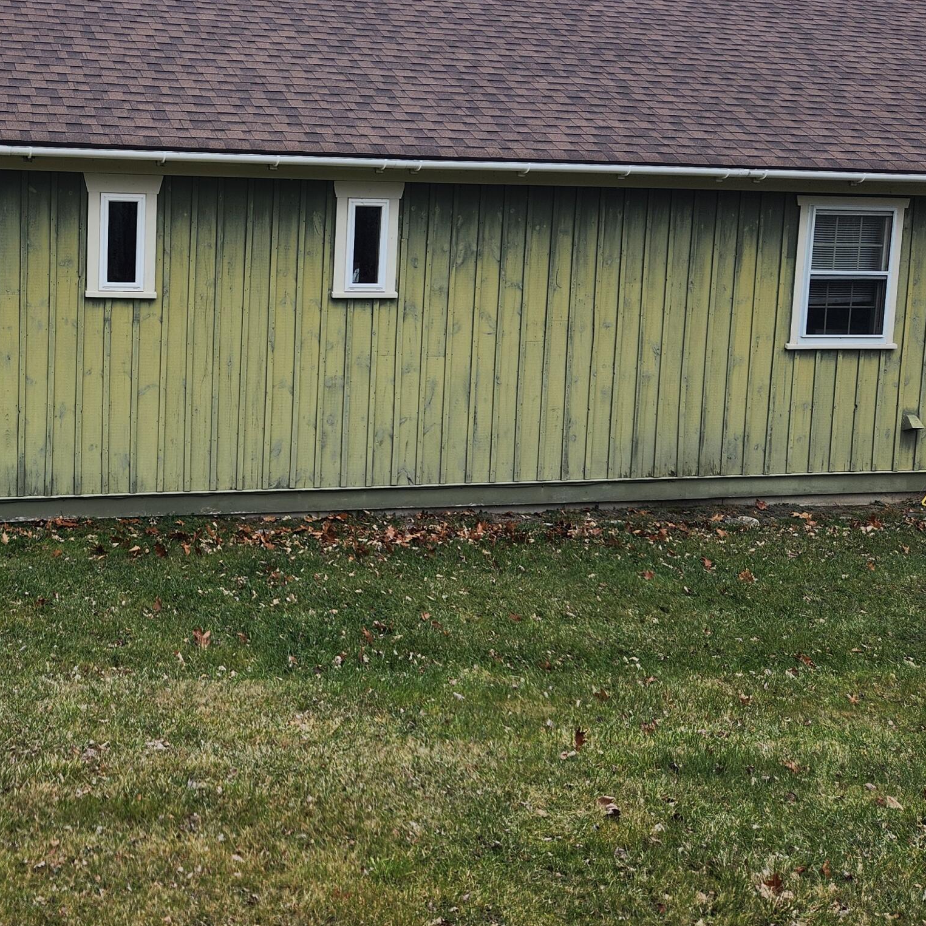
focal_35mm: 40
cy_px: 359
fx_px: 1211
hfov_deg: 39.7
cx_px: 150
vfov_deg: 41.6
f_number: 1.8
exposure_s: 1/265
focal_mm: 5.4
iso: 20
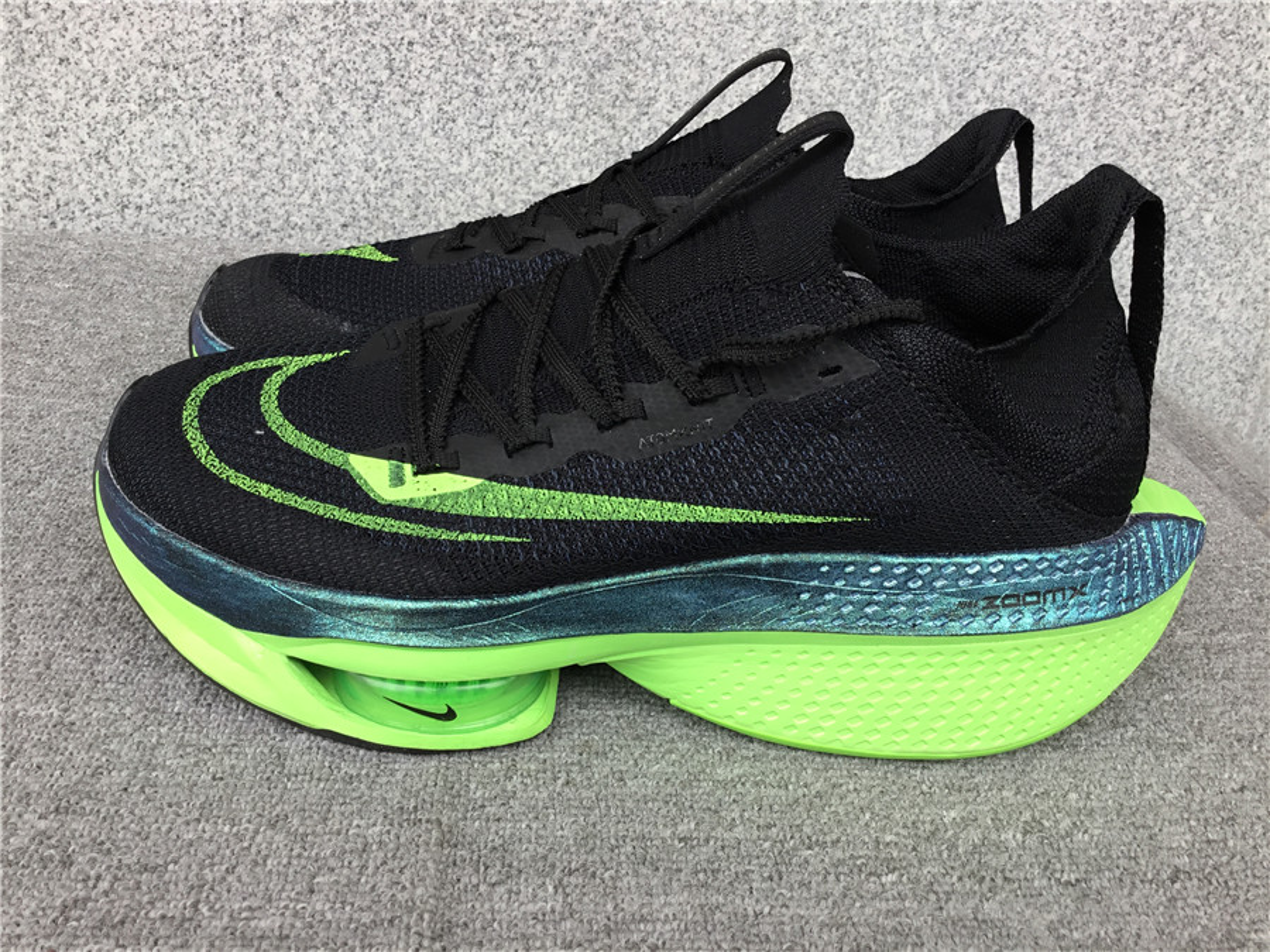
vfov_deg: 45.4
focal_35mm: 31
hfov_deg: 58.4
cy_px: 476
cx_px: 635
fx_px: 1137
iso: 25
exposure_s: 1/114
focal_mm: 3.3
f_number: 2.4
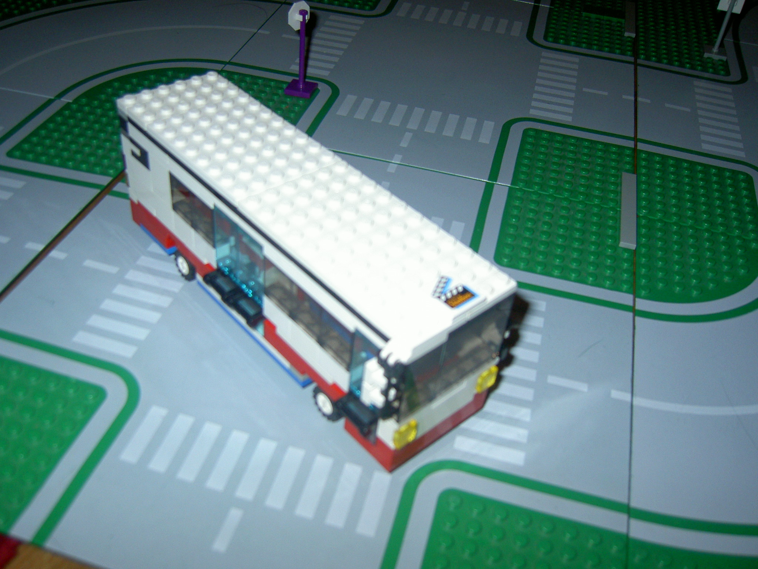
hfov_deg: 54.0
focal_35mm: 34
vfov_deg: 41.8
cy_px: 284
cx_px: 379
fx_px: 745
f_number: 2.8
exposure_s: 1/60
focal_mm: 5.6
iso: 100
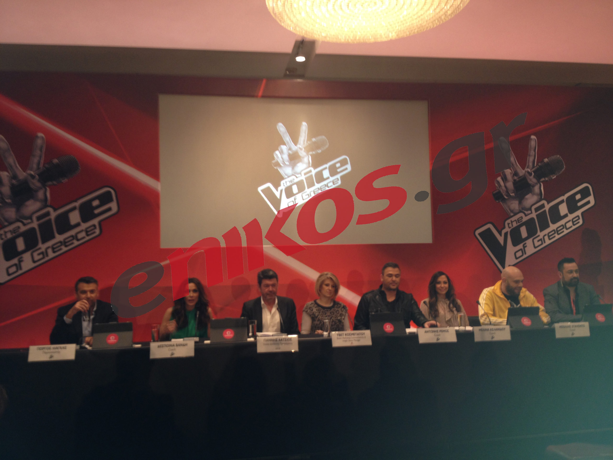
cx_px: 306
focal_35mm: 35
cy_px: 230
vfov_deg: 40.7
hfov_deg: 52.6
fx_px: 620
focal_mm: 4.28
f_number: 2.4
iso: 50
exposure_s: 1/20
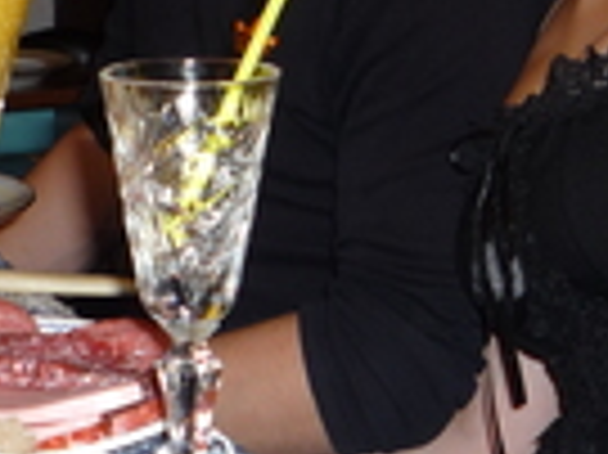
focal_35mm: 120
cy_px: -229
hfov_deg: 16.3
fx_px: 2106
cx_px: 518
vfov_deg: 11.8
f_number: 3.7
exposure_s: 1/30
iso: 100
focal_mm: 6.3
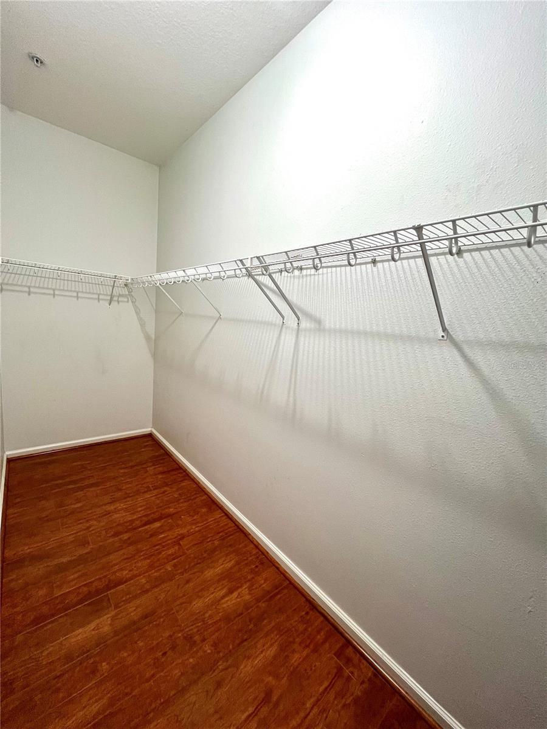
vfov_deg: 106.2
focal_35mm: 13
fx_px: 274
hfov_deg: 89.9
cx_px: 274
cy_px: 364
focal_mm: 1.57
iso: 200
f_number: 1.8
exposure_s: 1/120
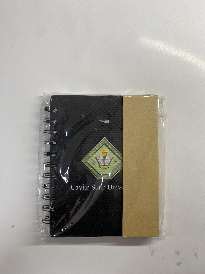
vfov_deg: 67.3
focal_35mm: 26
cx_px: 102
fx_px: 205
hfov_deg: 53.1
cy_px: 137
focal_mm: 4.25
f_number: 1.8
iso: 100
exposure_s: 1/121
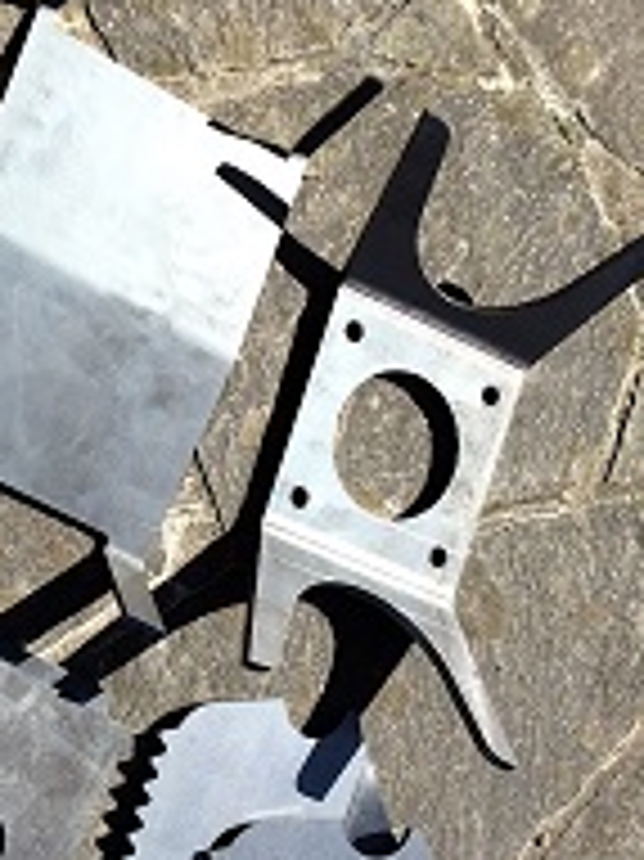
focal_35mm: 76
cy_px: 522
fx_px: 1887
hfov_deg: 18.1
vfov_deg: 25.6
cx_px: -182
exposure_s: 1/1172
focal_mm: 4.15
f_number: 2.2
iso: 32
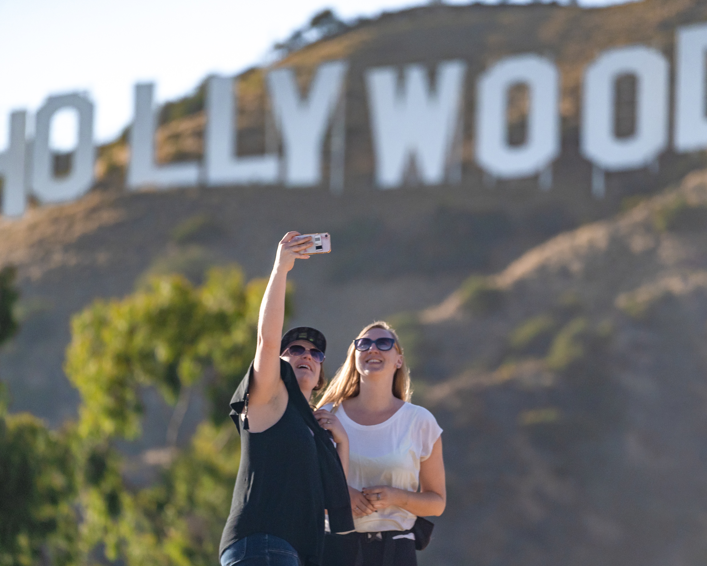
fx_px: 4164
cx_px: 368
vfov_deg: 7.8
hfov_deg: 9.7
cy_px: 277
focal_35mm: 199
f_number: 2.8
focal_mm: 159
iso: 800
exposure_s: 1/125
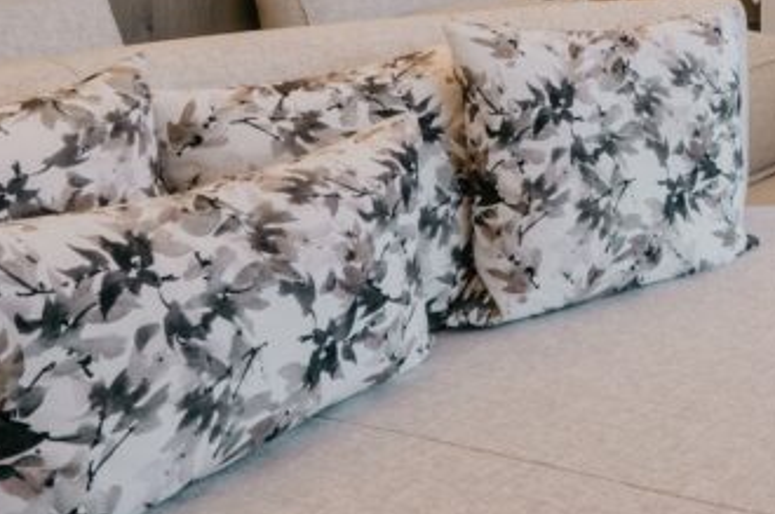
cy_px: -126
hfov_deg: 28.9
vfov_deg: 24.1
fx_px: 1075
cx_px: 1097
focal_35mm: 50
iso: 160
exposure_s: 1/100
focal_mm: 16
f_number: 11
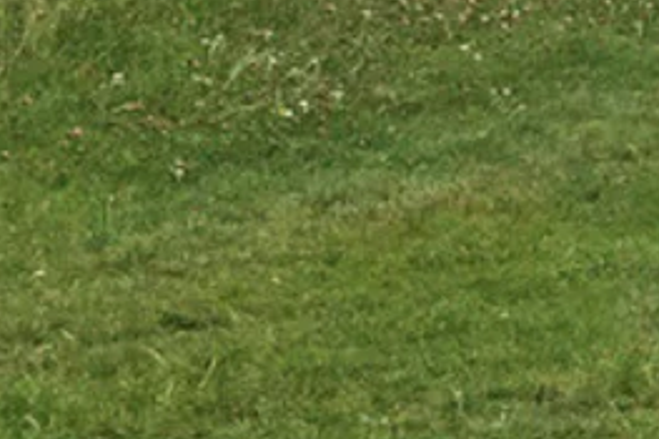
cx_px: 1421
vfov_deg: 8.1
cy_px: -251
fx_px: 3018
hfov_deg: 11.0
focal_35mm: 165
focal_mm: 4.15
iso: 25
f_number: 2.2
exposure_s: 1/3497
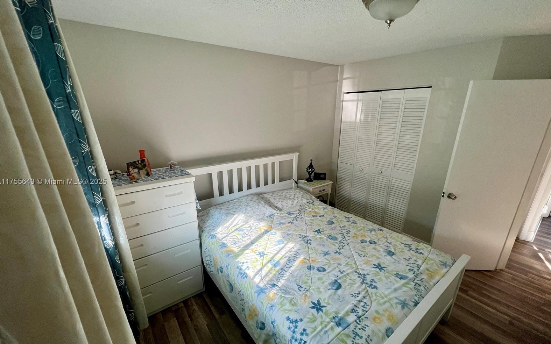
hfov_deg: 105.3
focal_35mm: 14
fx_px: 210
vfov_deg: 78.5
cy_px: 182
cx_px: 275
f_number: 1.8
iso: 80
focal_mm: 1.57
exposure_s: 1/99
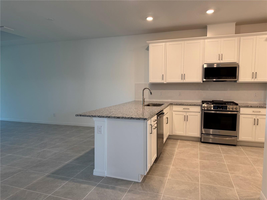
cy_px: 100
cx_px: 134
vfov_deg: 56.8
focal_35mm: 24
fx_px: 185
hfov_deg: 71.6
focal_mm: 6.76
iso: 125
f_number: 1.78
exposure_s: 1/120
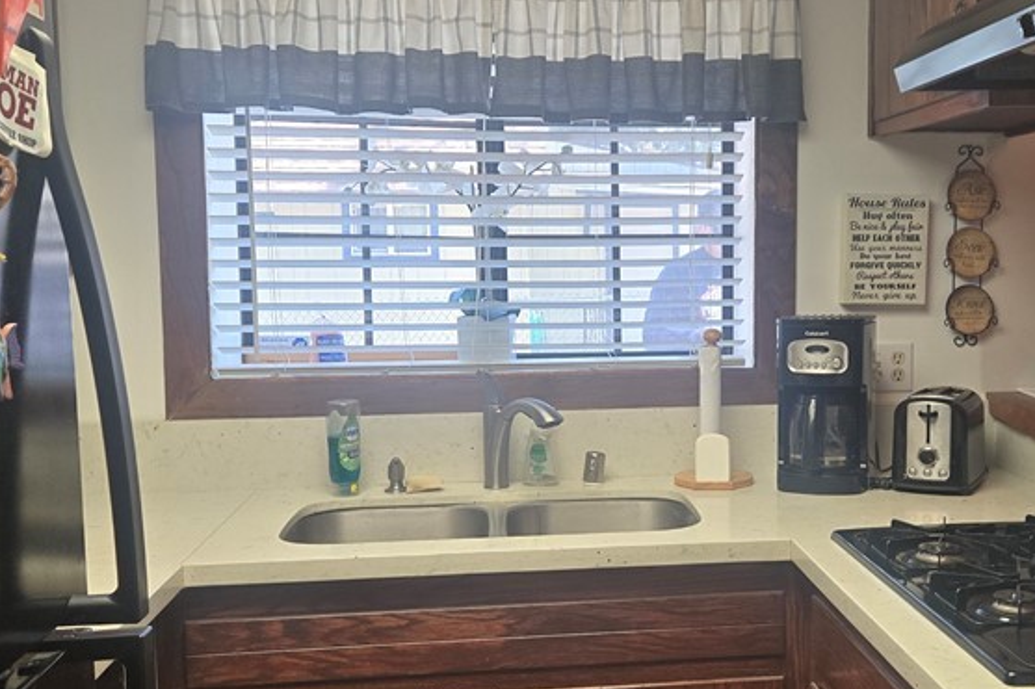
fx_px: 1265
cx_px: 682
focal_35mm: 44
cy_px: 383
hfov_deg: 43.9
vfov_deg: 30.5
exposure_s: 1/120
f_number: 1.8
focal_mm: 5.4
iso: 125
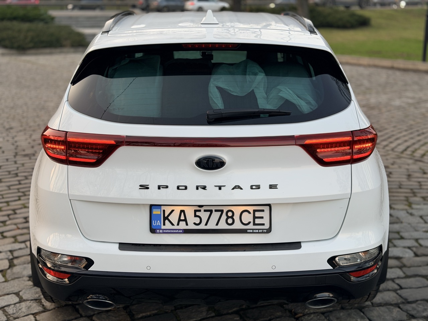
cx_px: 214
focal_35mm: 48
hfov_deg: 39.7
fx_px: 593
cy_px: 160
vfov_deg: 30.3
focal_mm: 6.76
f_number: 1.78
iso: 80
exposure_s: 1/236
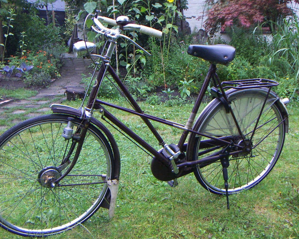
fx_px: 336
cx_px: 138
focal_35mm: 38
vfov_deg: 39.2
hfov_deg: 47.9
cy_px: 119
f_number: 2.8
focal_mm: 4.7
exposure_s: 1/50
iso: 50
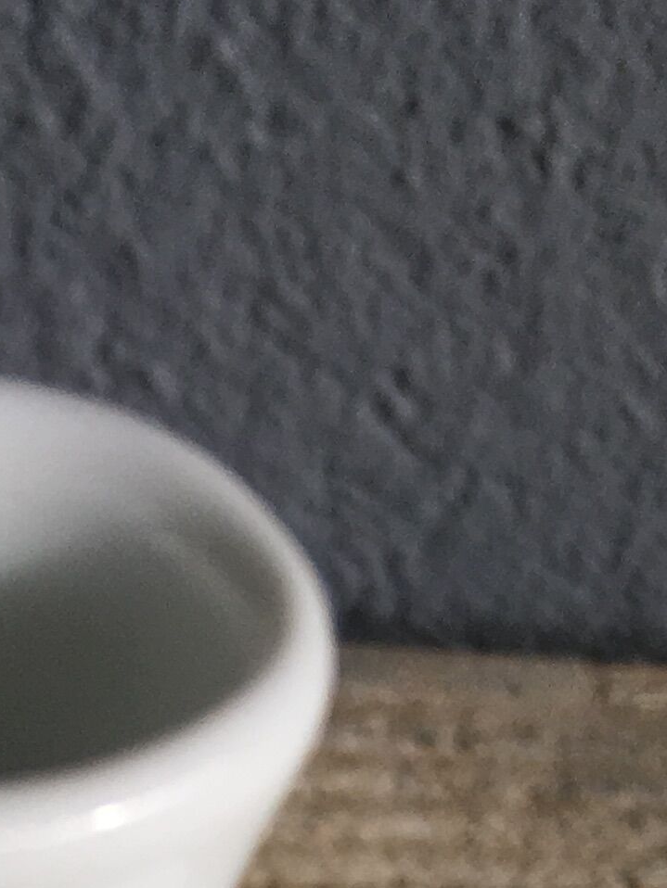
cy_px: 1735
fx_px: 3133
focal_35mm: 122
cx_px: -238
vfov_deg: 13.9
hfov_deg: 11.8
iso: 25
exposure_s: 1/732
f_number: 2.2
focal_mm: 4.15
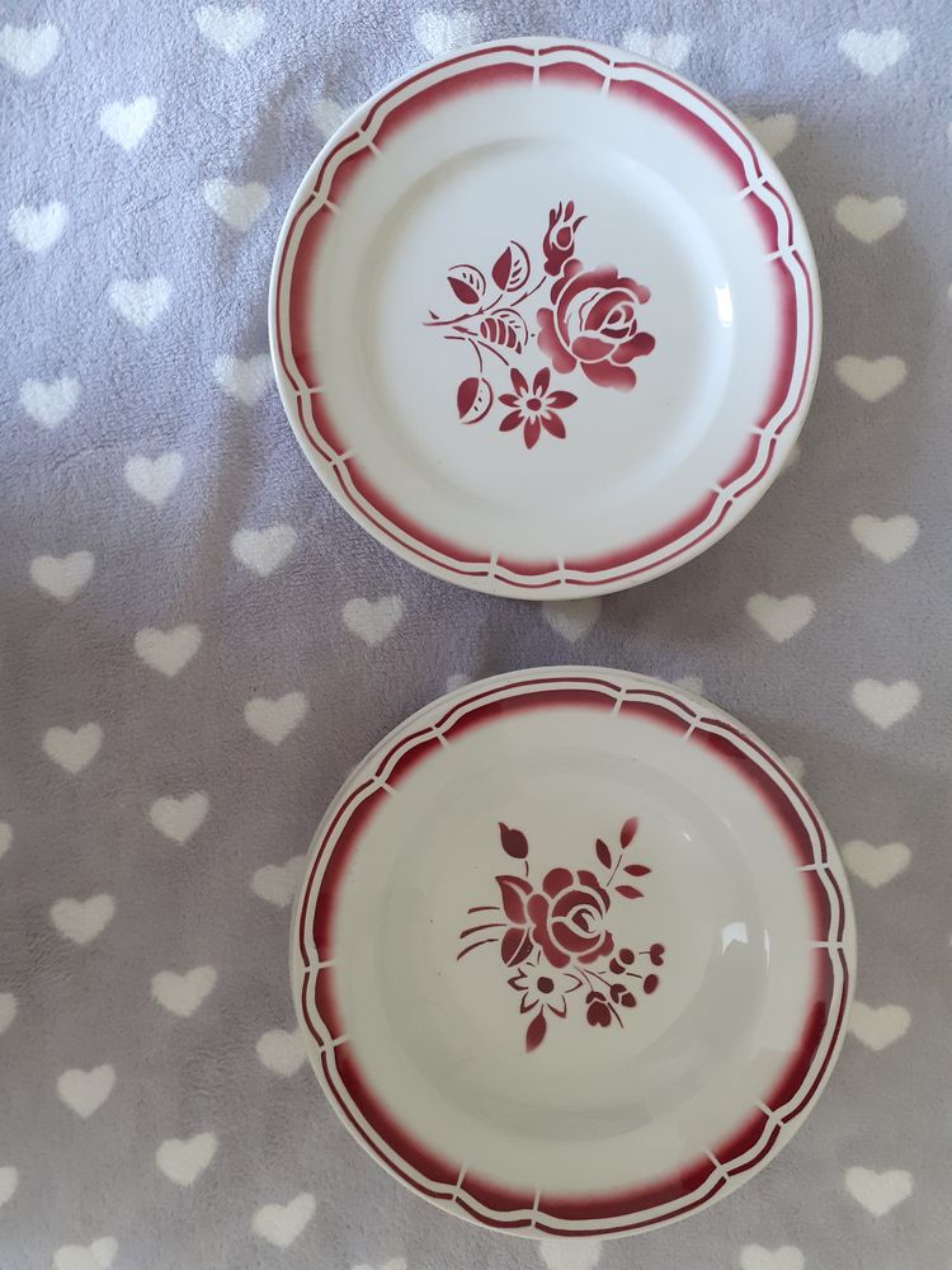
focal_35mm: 27
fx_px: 990
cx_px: 476
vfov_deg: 65.3
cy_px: 635
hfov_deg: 51.4
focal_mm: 3.6
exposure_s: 1/50
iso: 200
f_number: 1.9
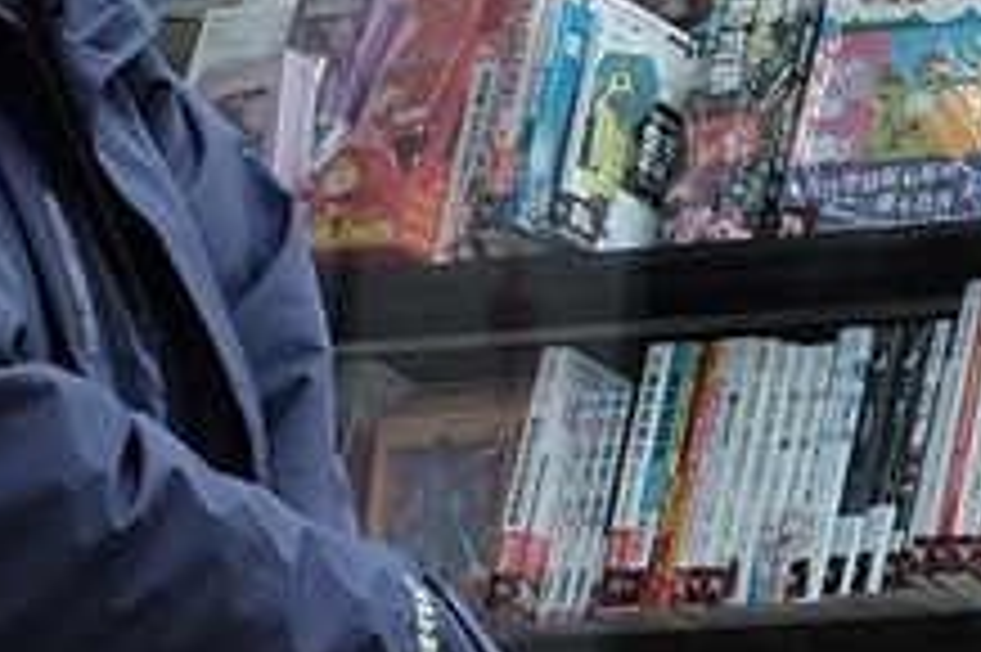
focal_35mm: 353
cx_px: 2547
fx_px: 9612
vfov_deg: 3.9
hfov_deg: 5.6
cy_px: -492
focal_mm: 32
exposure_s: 1/110
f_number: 6.4
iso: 400
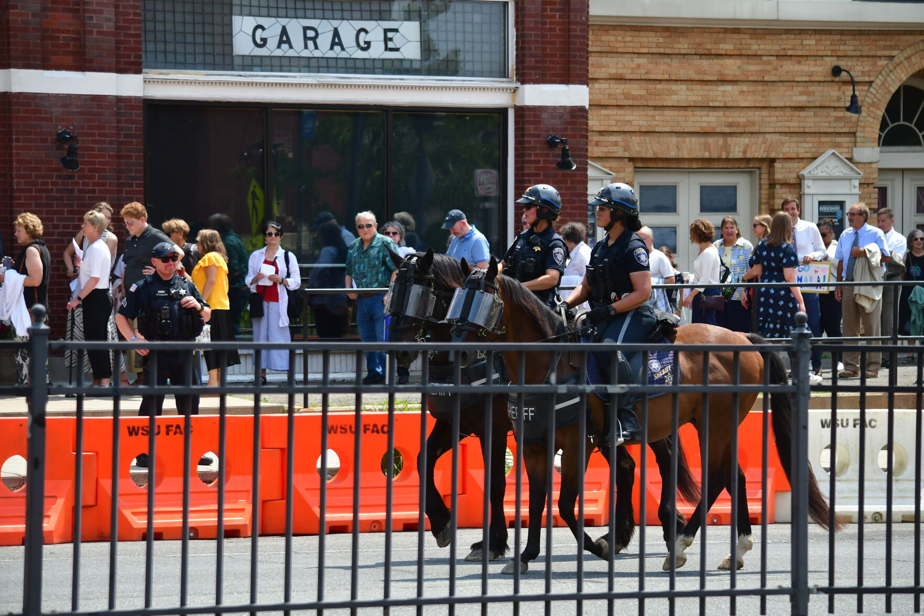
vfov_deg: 9.9
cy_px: 308
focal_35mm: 138
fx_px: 3541
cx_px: 462
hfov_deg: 14.9
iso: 500
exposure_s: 1/2500
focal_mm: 92
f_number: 4.5
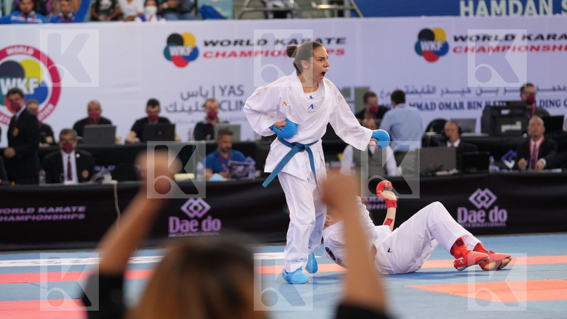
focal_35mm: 214
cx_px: 283
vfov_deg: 5.7
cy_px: 170
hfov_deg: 10.1
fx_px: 3218
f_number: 2.8
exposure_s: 1/1000
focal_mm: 136
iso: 2500
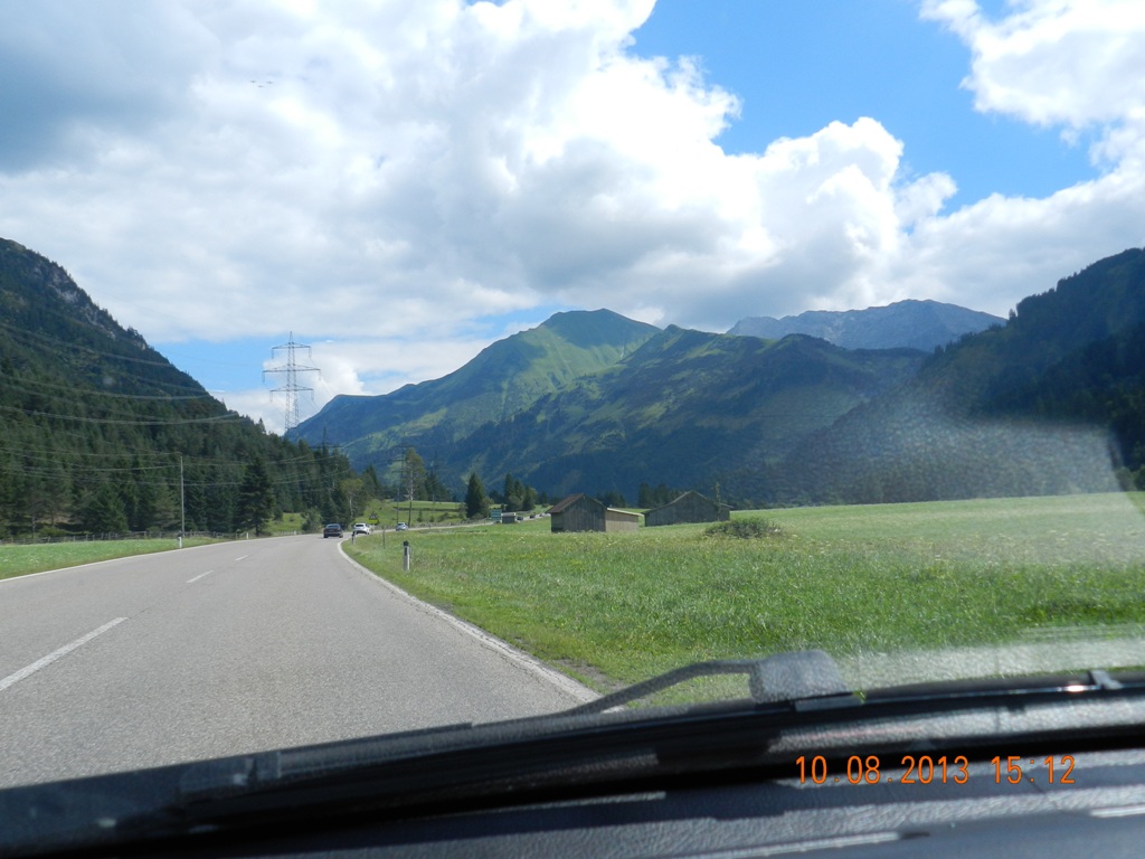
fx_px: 1058
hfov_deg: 56.8
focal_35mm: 32
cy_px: 430
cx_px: 572
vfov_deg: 44.2
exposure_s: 1/1000
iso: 160
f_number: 4
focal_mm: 5.6
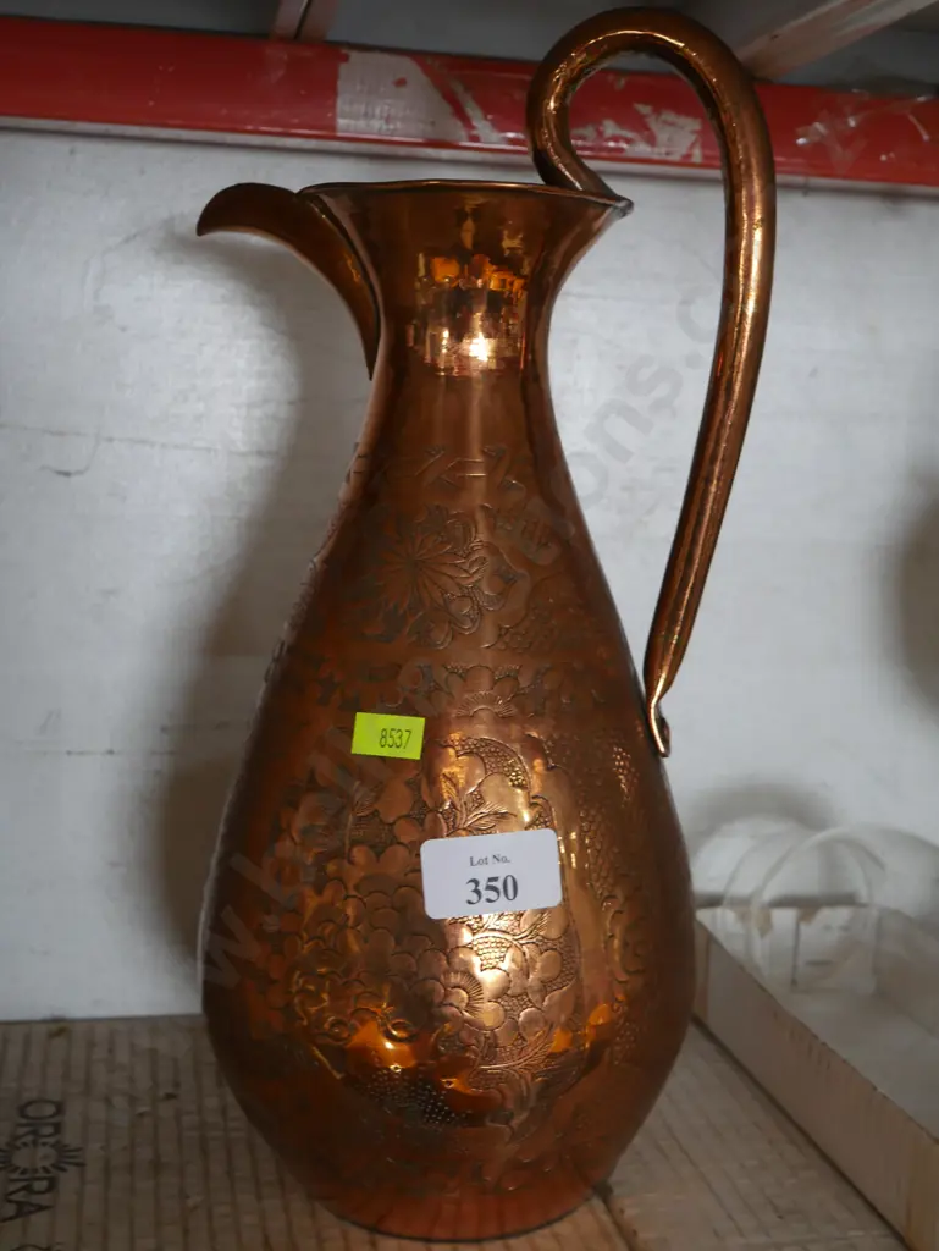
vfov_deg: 42.9
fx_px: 1590
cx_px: 470
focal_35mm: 44
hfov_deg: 32.9
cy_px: 626
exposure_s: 1/60
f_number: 4.7
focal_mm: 22
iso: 1000
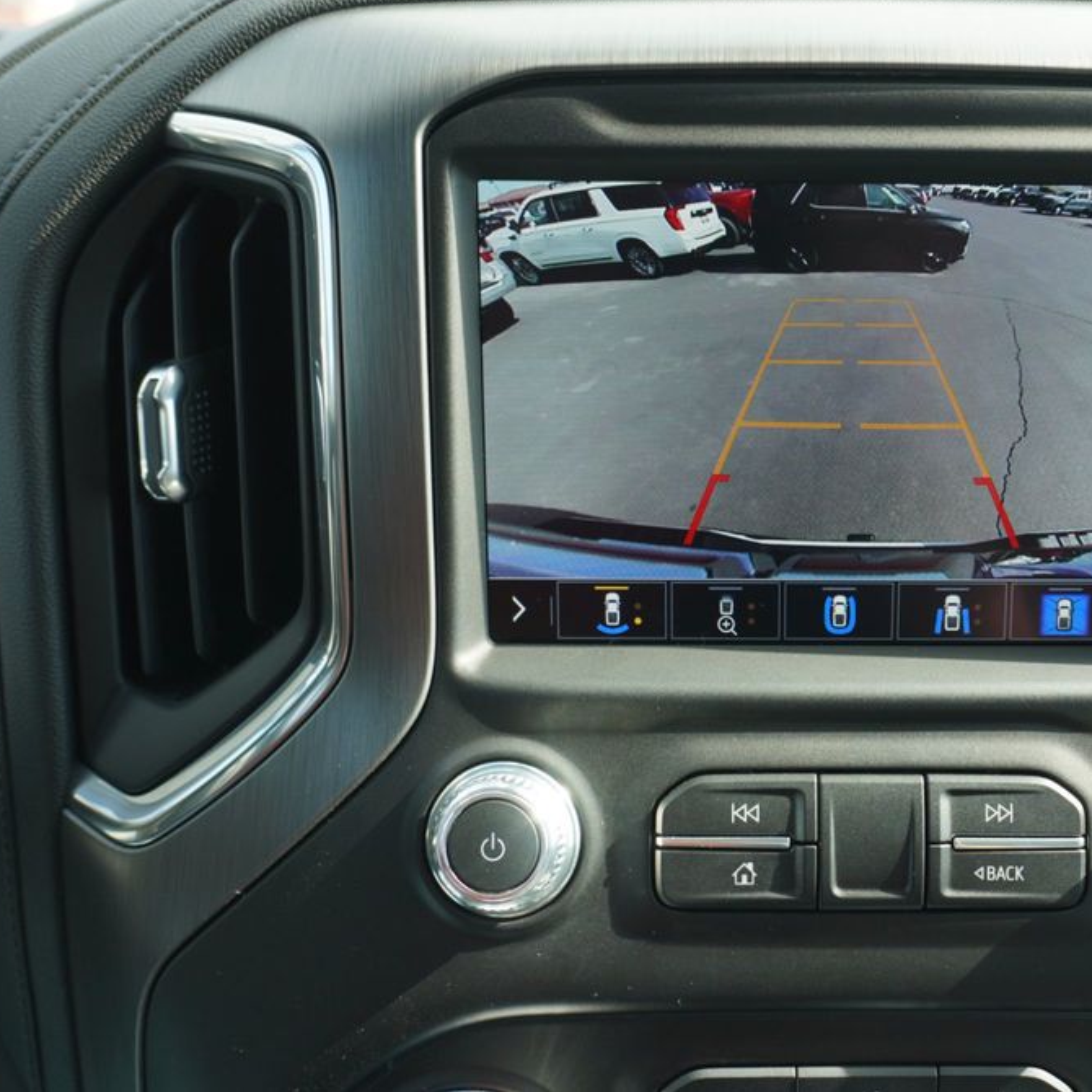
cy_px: 536
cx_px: 758
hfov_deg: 42.1
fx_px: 1392
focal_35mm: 39
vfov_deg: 42.8
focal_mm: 20
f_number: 4.5
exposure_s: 1/80
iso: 100
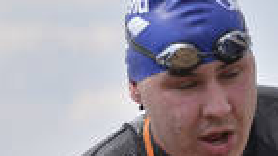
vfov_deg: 2.8
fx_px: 3148
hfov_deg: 5.1
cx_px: 243
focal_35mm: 427
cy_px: 361
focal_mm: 92
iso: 200
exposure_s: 1/2000
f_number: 4
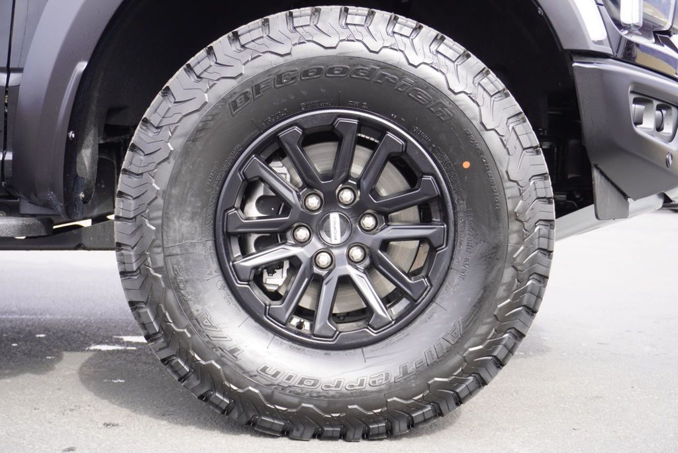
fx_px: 1074
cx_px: 339
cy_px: 226
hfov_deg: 35.0
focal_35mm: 57
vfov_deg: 23.8
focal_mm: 38
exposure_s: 1/60
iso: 100
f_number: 5.6
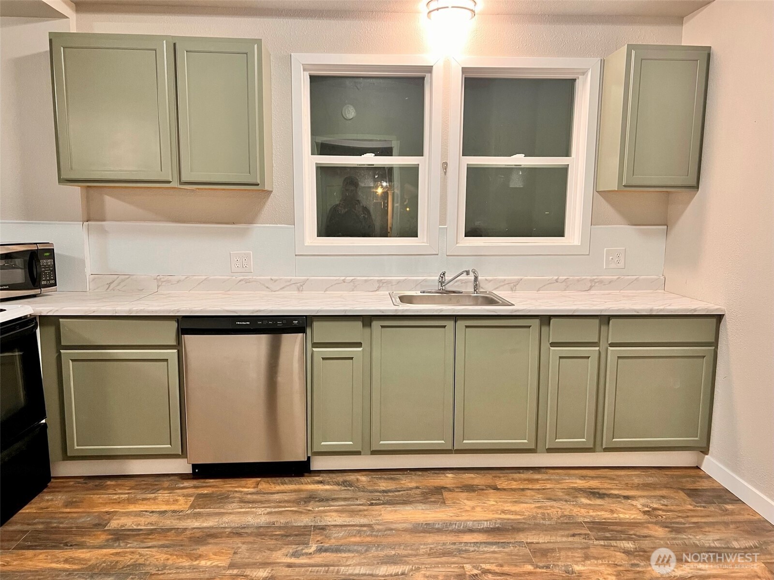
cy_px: 290
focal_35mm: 26
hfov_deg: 67.3
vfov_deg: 53.0
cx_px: 387
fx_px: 581
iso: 125
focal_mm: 5.7
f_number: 1.5
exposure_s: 1/60
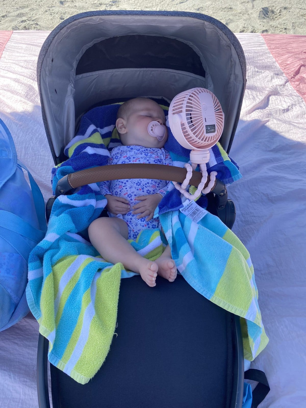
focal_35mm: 26
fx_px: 306
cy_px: 204
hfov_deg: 53.1
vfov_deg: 67.3
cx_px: 153
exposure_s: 1/839
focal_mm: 4.25
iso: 32
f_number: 1.8
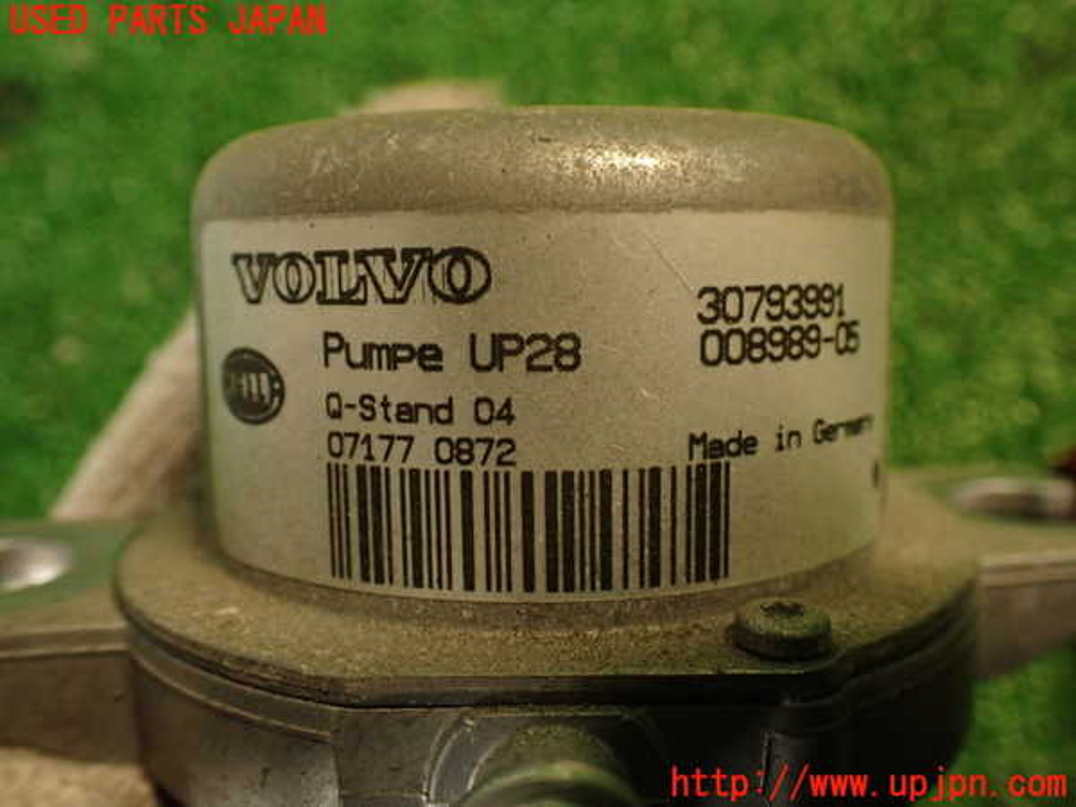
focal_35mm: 32
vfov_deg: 44.2
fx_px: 995
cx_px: 538
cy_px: 404
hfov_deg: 56.8
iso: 400
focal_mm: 5.79
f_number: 2.4
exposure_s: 1/30
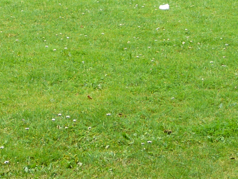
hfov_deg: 12.1
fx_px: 1121
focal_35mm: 163
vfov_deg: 9.0
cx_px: 87
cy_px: -32
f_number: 3.5
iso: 80
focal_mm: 8.7
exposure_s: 1/320
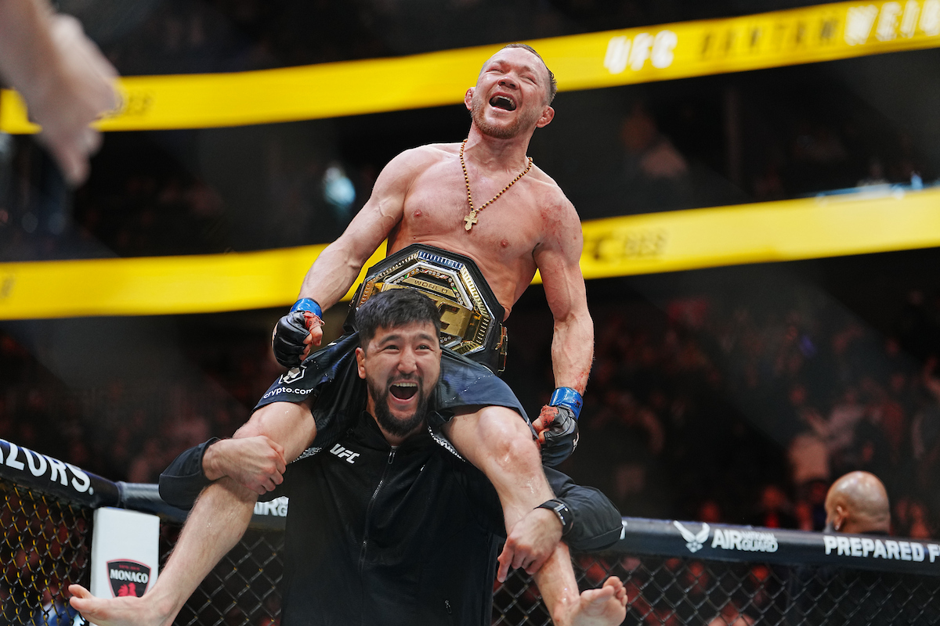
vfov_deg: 12.3
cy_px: 313
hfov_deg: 18.4
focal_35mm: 111
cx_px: 470
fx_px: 2898
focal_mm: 111
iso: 1250
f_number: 2.8
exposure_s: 1/800
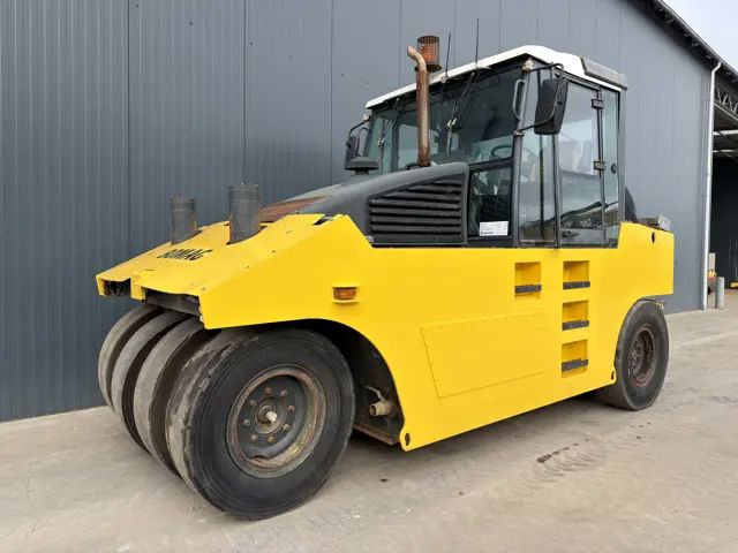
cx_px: 369
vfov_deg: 56.8
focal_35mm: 24
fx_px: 512
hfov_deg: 71.6
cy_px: 276
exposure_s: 1/875
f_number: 1.78
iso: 64
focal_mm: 6.76
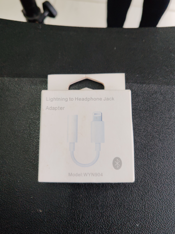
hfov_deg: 51.4
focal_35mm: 27
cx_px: 88
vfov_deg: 65.3
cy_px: 117
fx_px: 182
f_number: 1.9
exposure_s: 1/100
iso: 320
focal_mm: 6.12
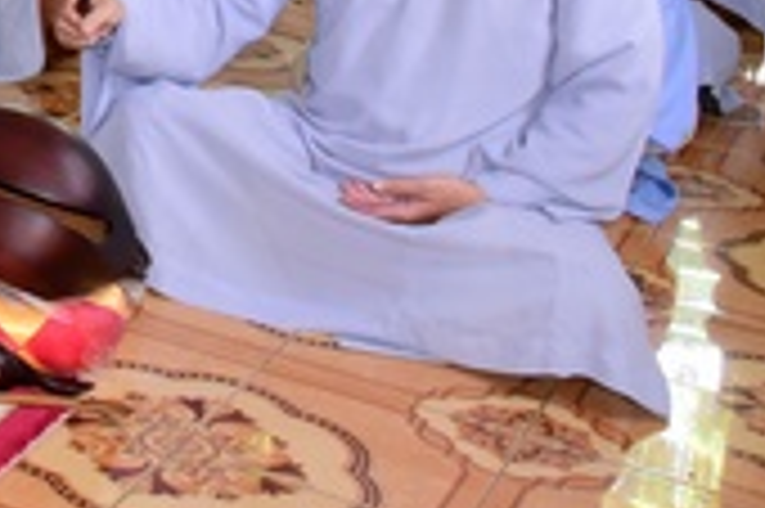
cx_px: -400
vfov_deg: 13.7
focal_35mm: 92
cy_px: -328
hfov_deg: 19.2
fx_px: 1953
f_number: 8
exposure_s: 1/80
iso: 4000
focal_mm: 24
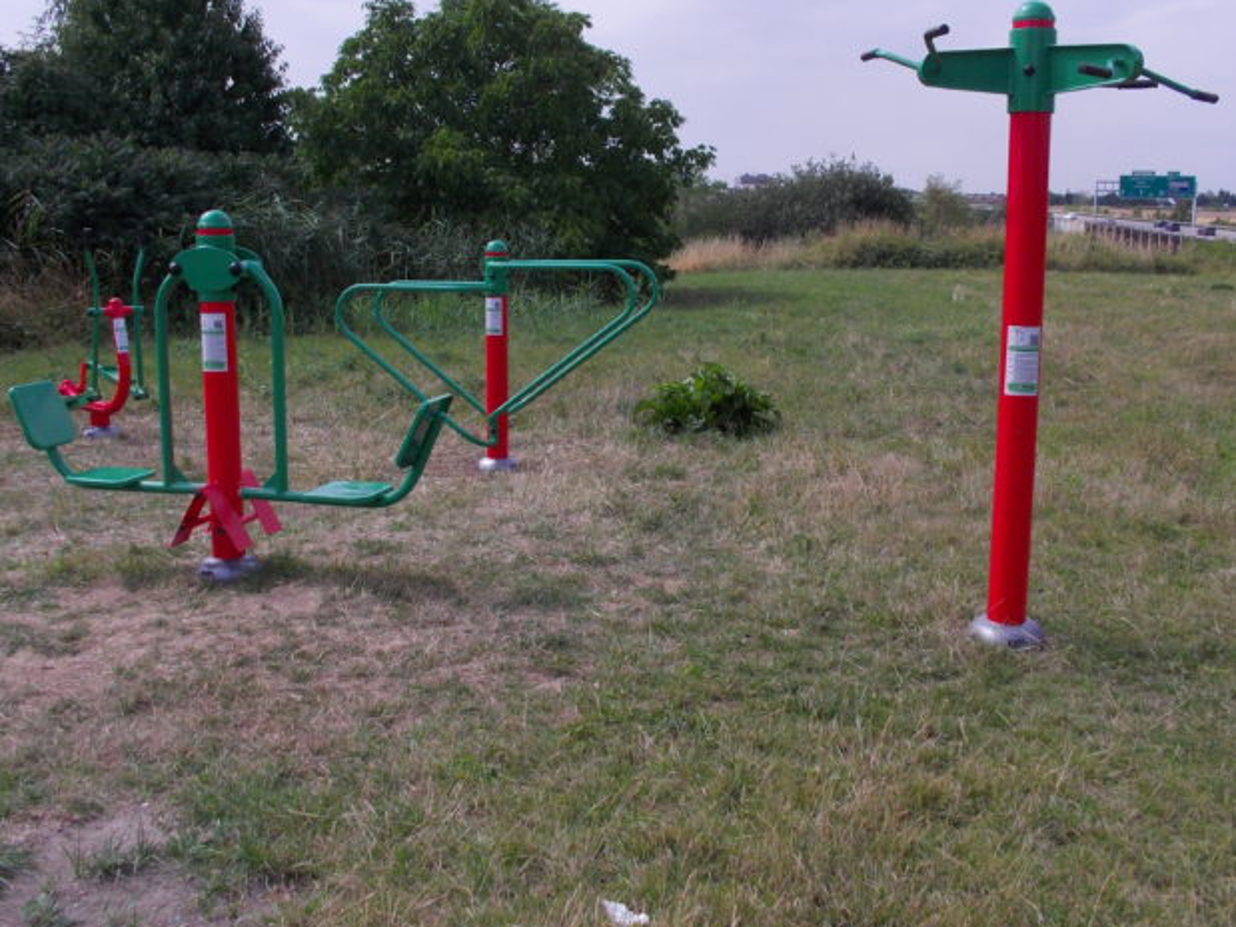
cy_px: 396
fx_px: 1285
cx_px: 591
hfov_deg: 51.3
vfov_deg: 39.6
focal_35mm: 36
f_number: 3.3
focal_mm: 4.1
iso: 80
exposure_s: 1/640
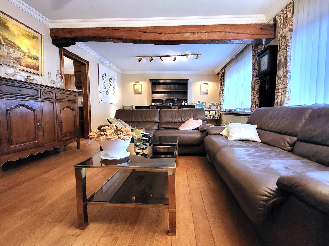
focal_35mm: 13
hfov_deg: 106.2
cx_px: 164
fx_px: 124
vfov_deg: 89.9
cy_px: 123
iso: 400
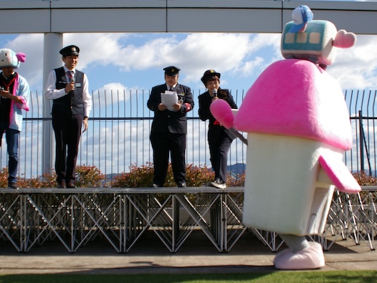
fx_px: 501
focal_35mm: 46
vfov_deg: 31.5
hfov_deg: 41.2
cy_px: 142
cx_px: 186
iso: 400
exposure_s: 1/4000
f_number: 4
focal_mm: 28
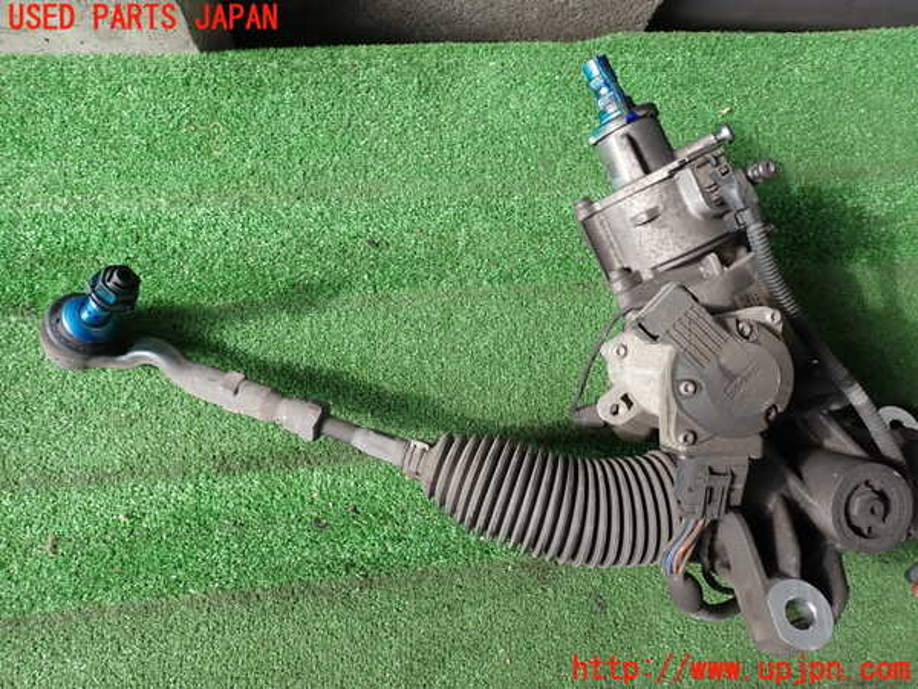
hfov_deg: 69.4
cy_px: 344
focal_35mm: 25
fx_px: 663
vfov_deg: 54.9
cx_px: 459
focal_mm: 4.5
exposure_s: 1/125
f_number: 2.8
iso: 100
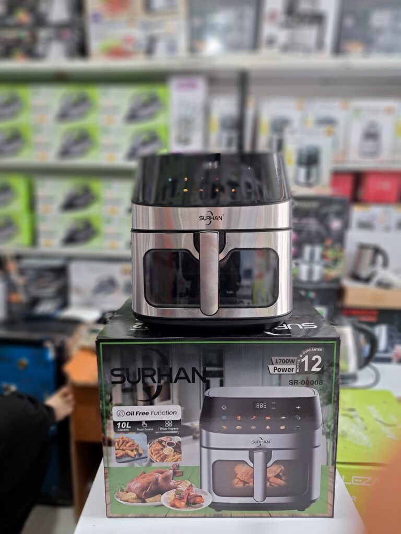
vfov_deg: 71.6
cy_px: 267
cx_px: 200
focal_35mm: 24
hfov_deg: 56.8
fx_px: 371
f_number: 1.8
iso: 160
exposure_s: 1/50
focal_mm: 5.23
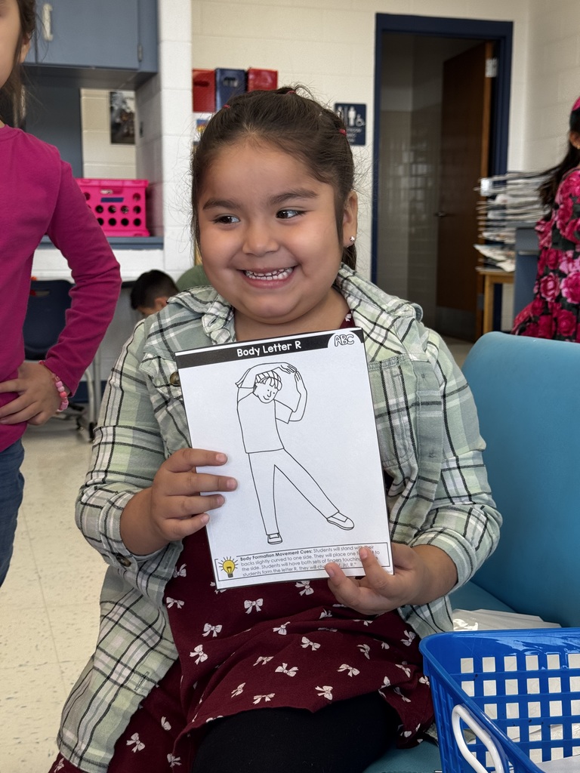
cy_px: 386
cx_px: 290
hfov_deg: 30.3
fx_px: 1072
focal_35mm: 48
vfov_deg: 39.7
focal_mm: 6.76
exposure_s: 1/120
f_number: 1.78
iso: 80
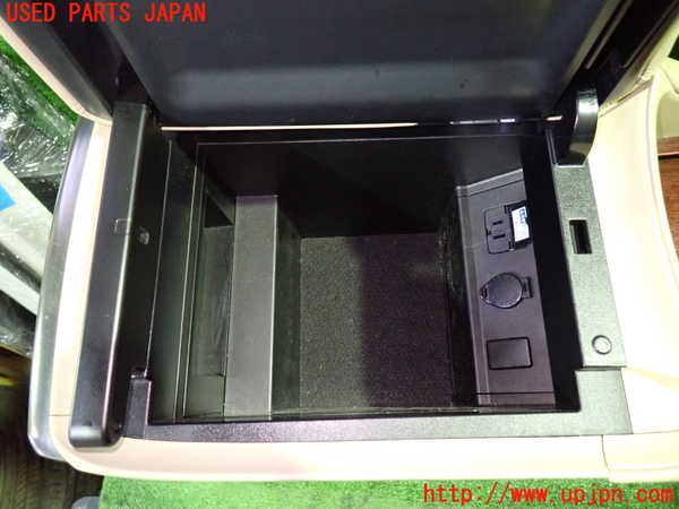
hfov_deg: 69.4
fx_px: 490
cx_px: 340
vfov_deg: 54.9
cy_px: 254
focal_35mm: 25
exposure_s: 1/20
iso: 800
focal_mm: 4.5
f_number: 2
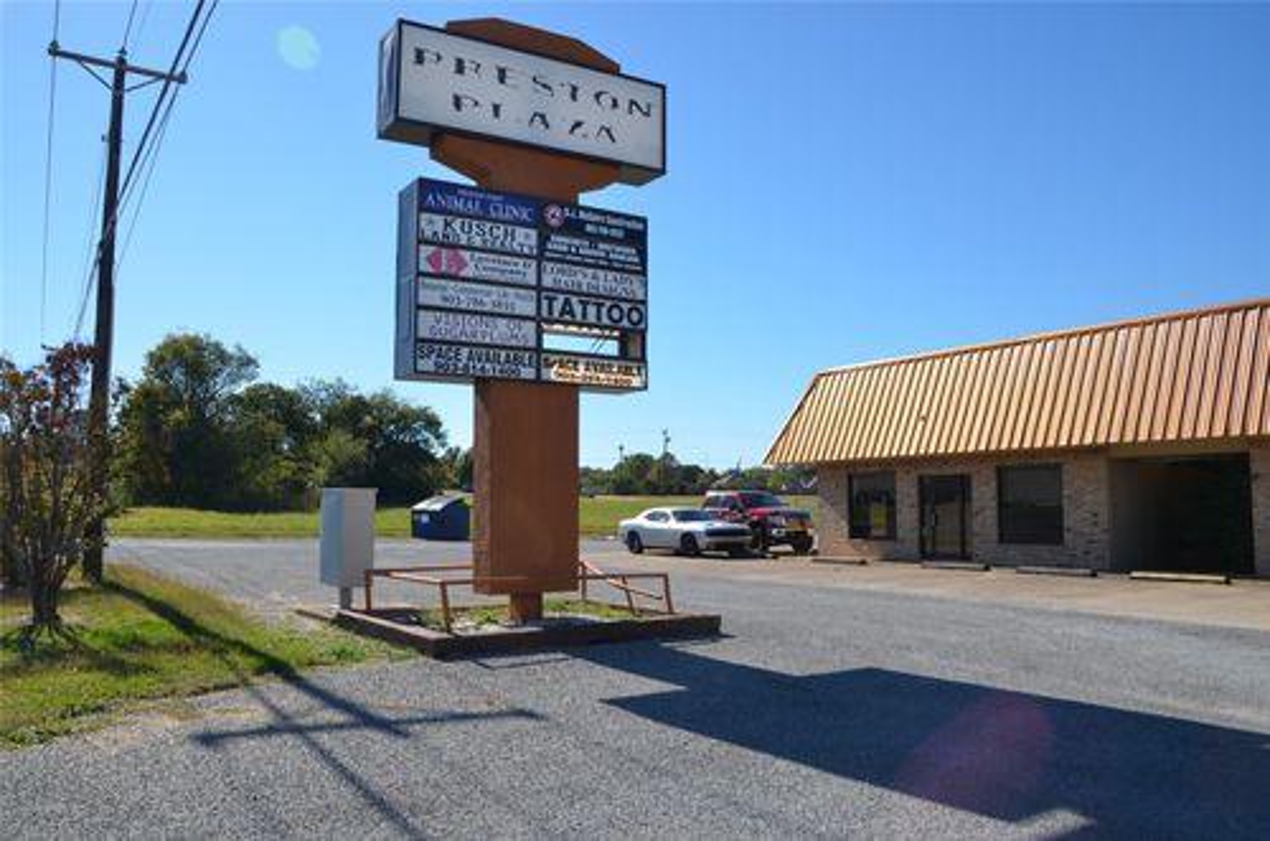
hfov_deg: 67.5
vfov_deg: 47.7
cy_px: 420
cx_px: 635
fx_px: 950
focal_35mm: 27
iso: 100
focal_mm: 18
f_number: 8
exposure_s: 1/250
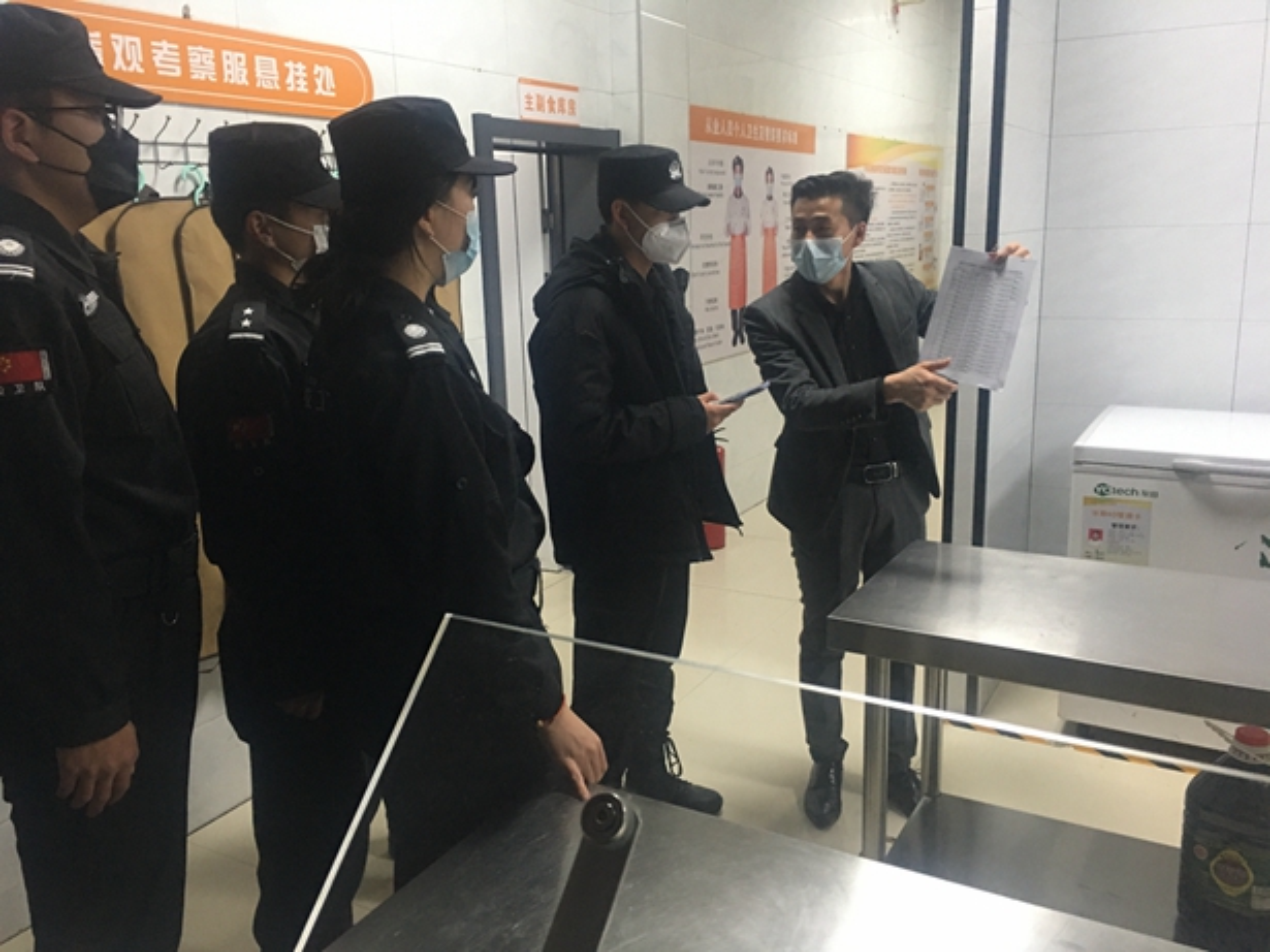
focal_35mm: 29
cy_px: 476
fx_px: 1064
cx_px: 635
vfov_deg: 48.2
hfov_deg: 61.7
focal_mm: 4.15
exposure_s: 1/17
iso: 100
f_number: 2.2
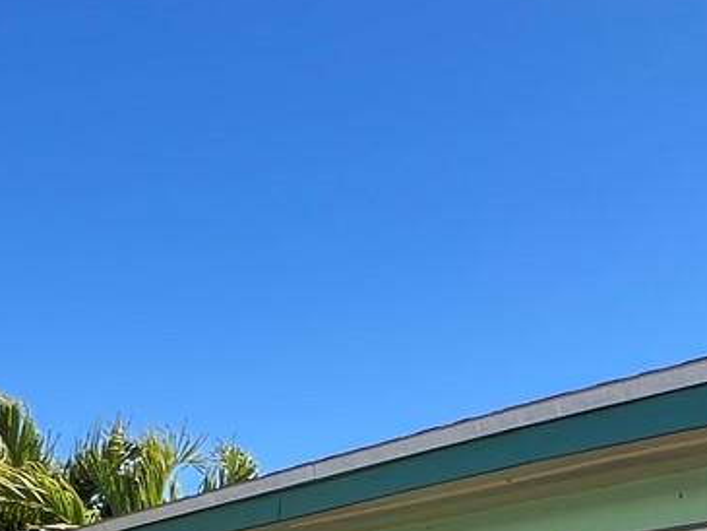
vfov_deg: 21.6
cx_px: 798
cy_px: 793
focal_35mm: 57
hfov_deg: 30.0
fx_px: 1165
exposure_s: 1/511
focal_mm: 1.57
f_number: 1.8
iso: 32
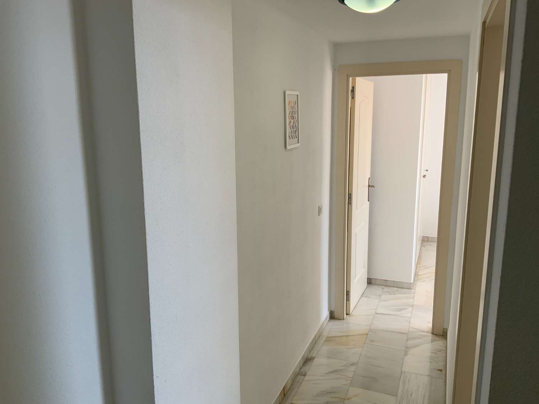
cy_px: 202
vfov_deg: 48.2
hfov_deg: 61.7
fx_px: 452
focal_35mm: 29
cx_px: 270
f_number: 1.8
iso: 40
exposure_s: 1/122
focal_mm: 3
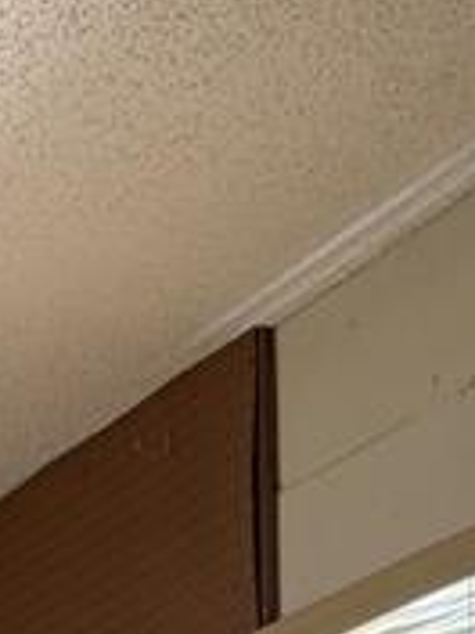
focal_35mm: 177
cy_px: 1527
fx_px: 3238
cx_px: -83
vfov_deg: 9.8
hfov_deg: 8.3
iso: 125
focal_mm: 5.96
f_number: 1.6
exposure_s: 1/162
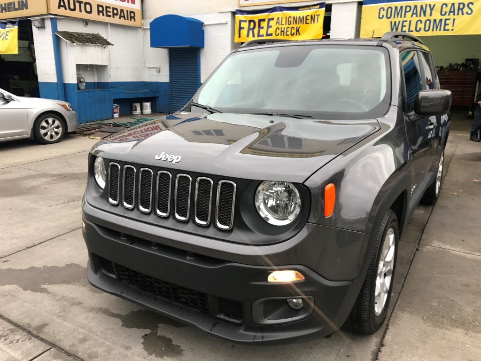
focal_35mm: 28
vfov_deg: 49.7
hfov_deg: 63.4
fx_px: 389
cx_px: 240
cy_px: 180
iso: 25
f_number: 1.8
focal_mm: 3.99
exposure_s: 1/100
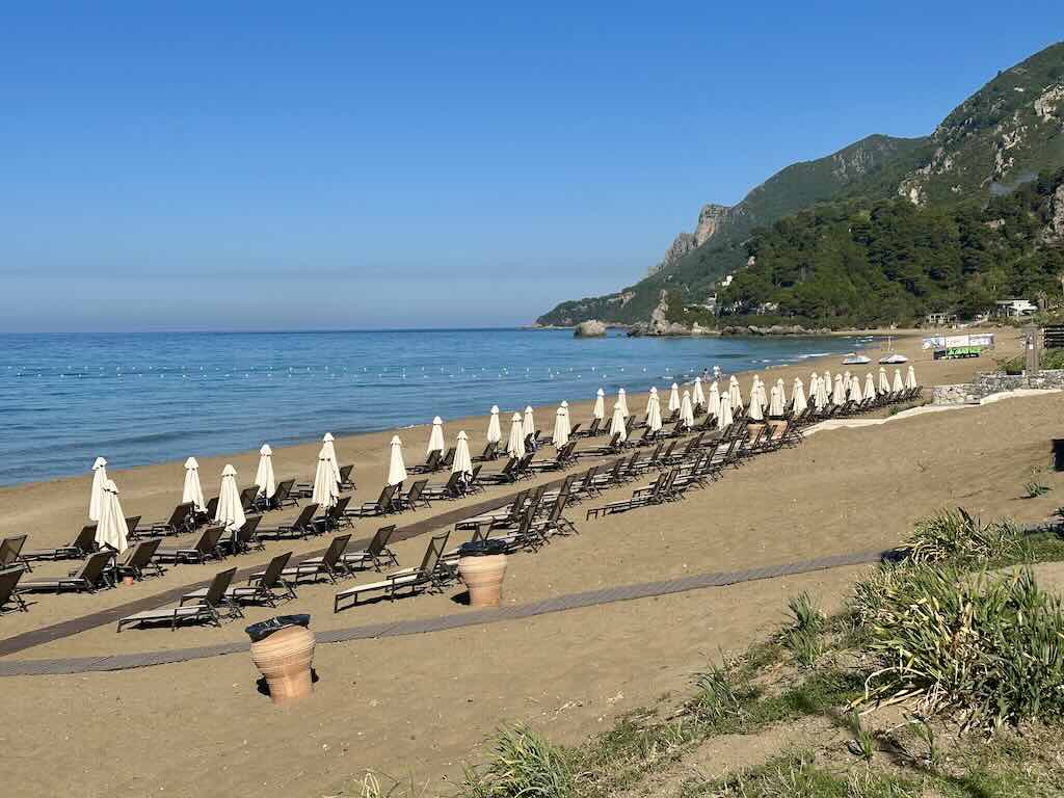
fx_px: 1475
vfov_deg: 30.3
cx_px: 532
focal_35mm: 48
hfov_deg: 39.7
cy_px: 399
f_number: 1.78
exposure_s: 1/7634
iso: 64
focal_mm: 6.86
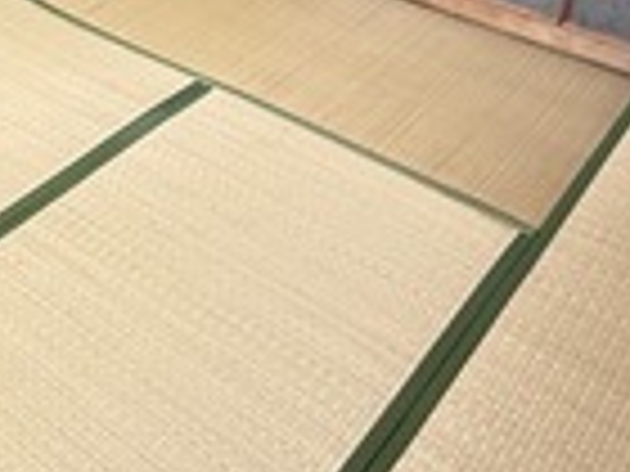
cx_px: -9
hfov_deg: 31.6
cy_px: -67
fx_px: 1019
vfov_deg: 24.1
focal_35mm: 56
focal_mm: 2.22
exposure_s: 1/99
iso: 200
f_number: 2.2
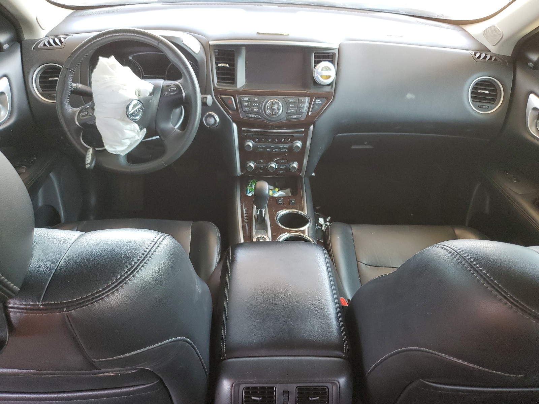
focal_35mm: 26
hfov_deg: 67.3
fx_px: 405
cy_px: 202
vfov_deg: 53.1
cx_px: 270
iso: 90
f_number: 1.5
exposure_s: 1/60.2
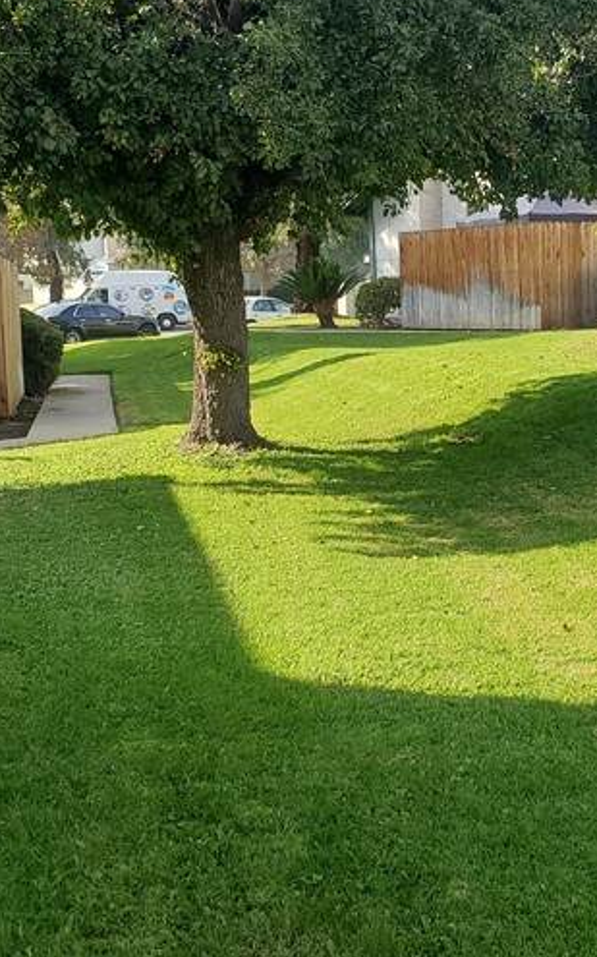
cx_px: 549
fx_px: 1485
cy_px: 433
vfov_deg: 35.7
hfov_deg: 22.1
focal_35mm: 57
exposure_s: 1/545
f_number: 2.4
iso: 50
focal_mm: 4.3
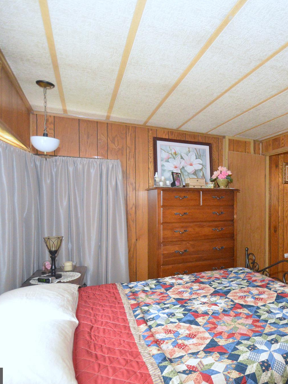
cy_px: 193
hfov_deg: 56.4
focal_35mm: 22
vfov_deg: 76.4
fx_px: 244
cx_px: 233
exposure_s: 1/60
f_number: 3.5
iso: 2500
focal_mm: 10
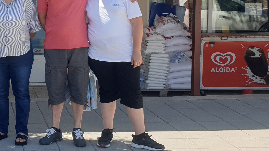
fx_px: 521
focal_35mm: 73
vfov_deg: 16.4
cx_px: -11
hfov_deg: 27.1
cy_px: 32
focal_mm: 4.3
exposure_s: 1/746
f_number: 2.4
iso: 50
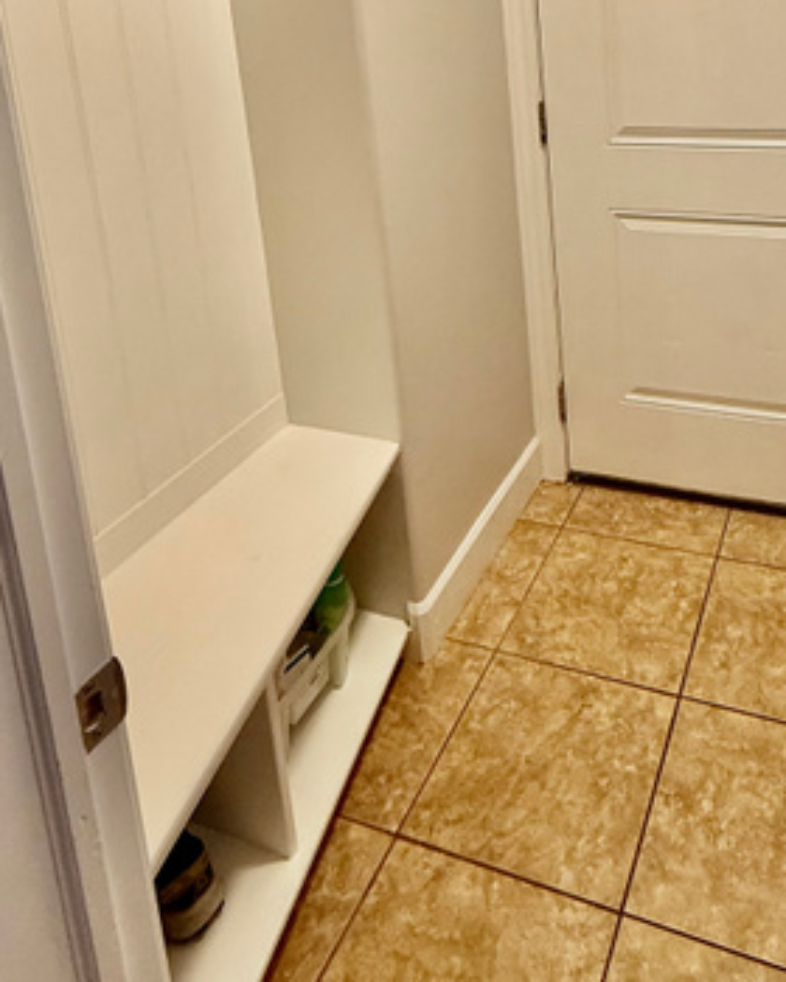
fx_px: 872
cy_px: 101
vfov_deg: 51.9
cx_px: 573
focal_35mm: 30
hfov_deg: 47.0
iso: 160
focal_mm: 2.22
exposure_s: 1/60
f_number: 2.2
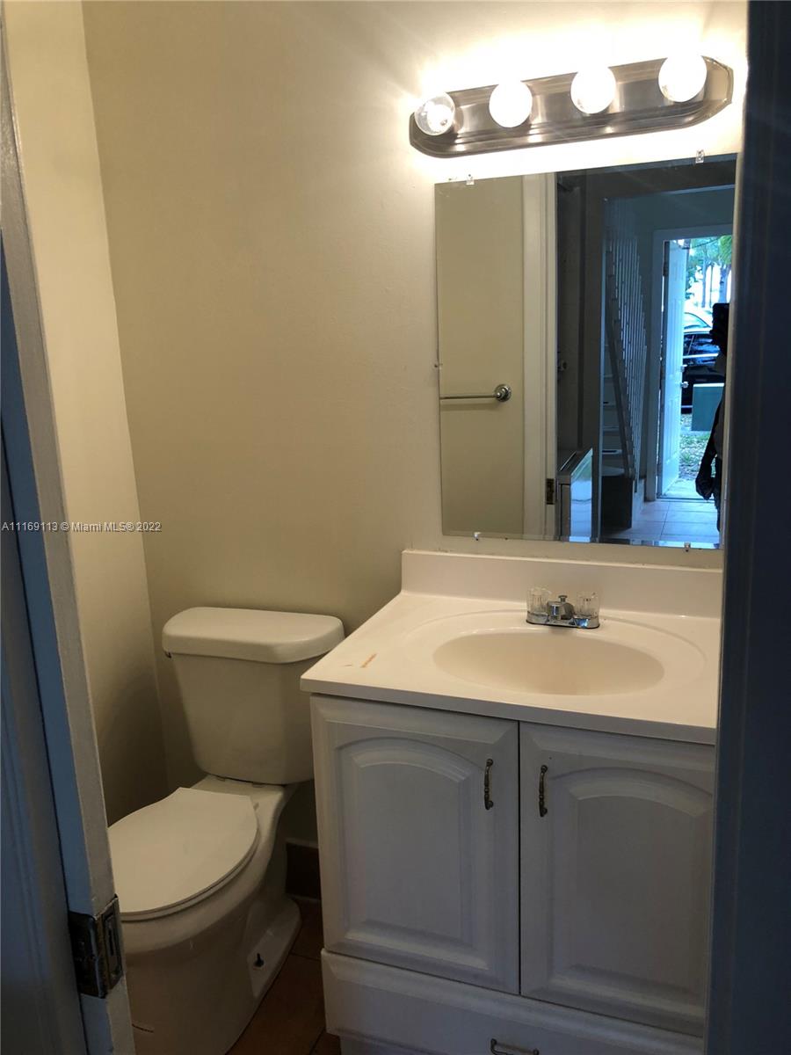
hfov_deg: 49.7
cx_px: 396
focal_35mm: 28
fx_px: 853
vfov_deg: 63.4
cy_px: 528
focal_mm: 4
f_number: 1.8
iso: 20
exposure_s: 1/40
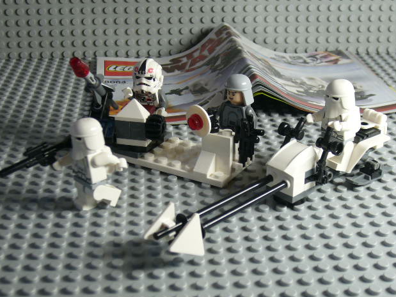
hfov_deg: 31.2
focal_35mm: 62
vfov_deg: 23.7
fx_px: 710
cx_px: 200
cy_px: 147
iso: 80
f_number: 3.6
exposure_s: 1/40
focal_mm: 9.9
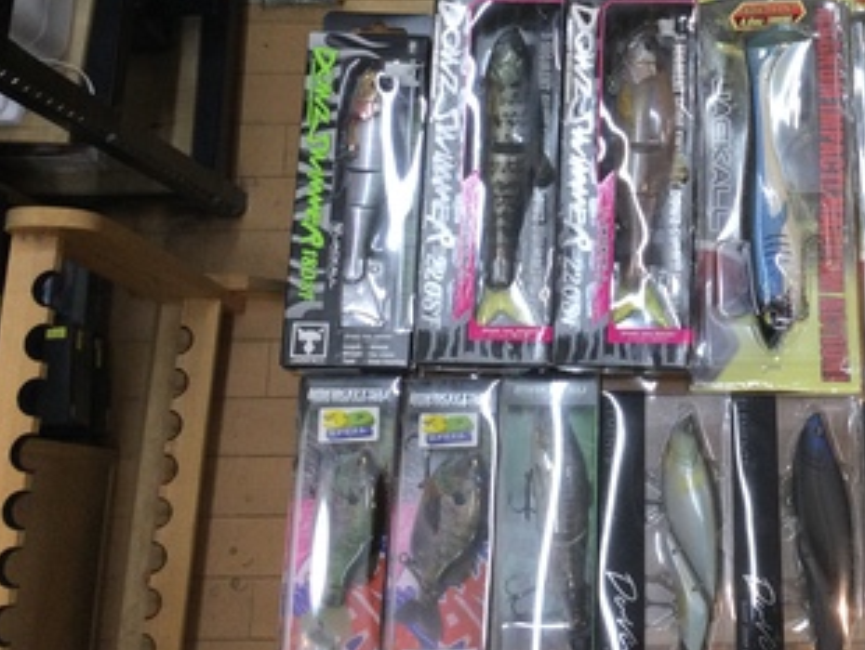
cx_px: 659
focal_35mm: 60
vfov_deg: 24.0
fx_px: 1500
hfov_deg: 31.5
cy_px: 106
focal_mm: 3.3
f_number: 2.4
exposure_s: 1/40
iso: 25
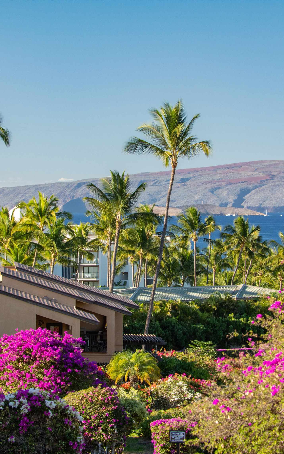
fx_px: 2353
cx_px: 149
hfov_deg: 6.9
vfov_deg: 11.0
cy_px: 228
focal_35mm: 190
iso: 400
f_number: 5.6
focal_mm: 67
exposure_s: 1/250
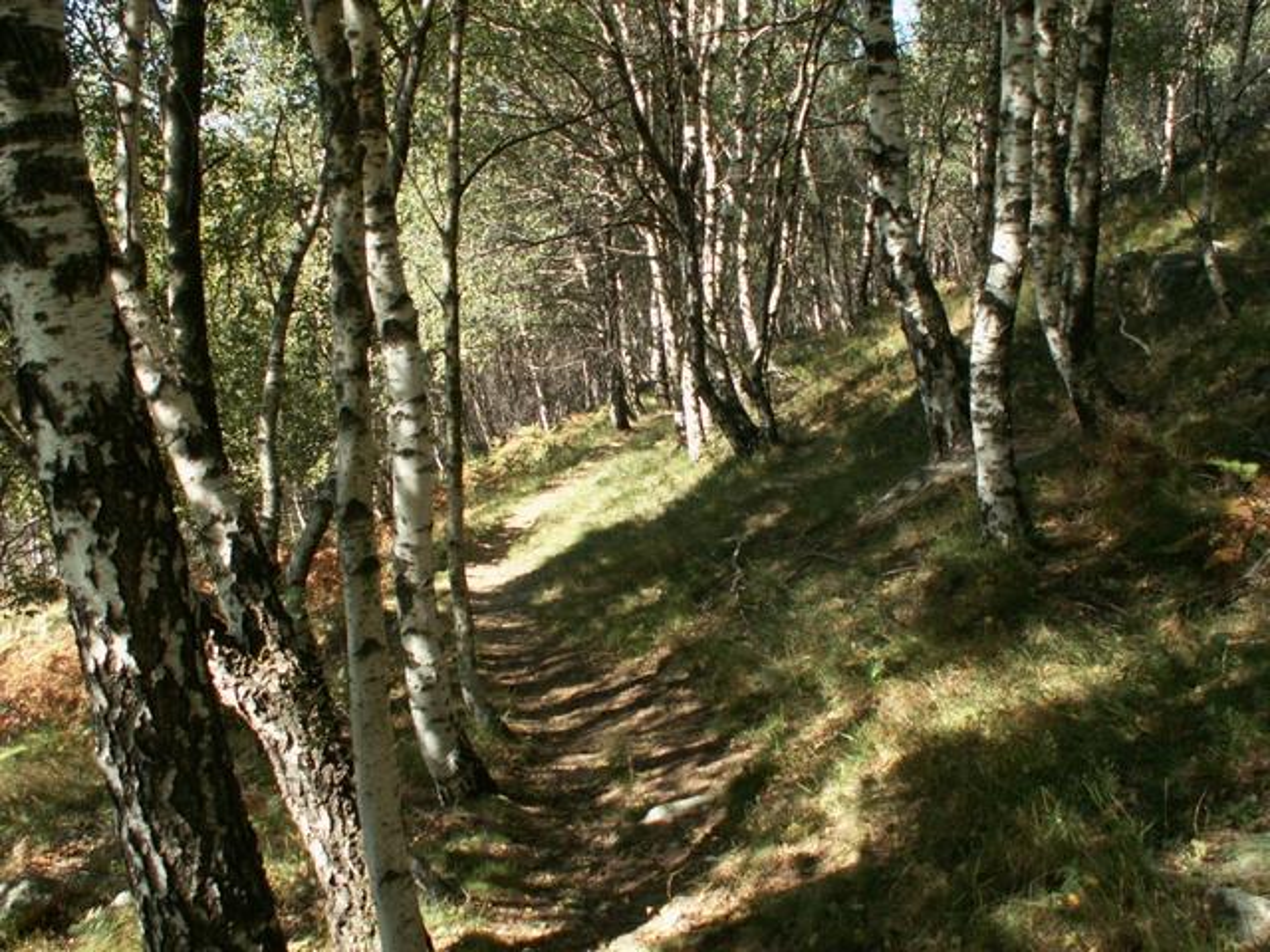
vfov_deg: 40.7
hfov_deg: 52.6
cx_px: 635
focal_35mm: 35
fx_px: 1284
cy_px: 476
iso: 50
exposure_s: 1/60
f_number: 3.5
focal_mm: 5.86
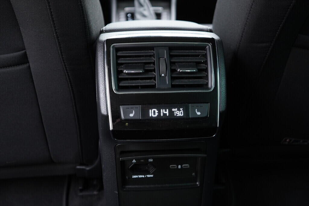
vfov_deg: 36.9
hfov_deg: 53.1
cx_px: 154
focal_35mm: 36
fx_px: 309
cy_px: 103
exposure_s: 1/40
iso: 640
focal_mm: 24
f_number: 2.8
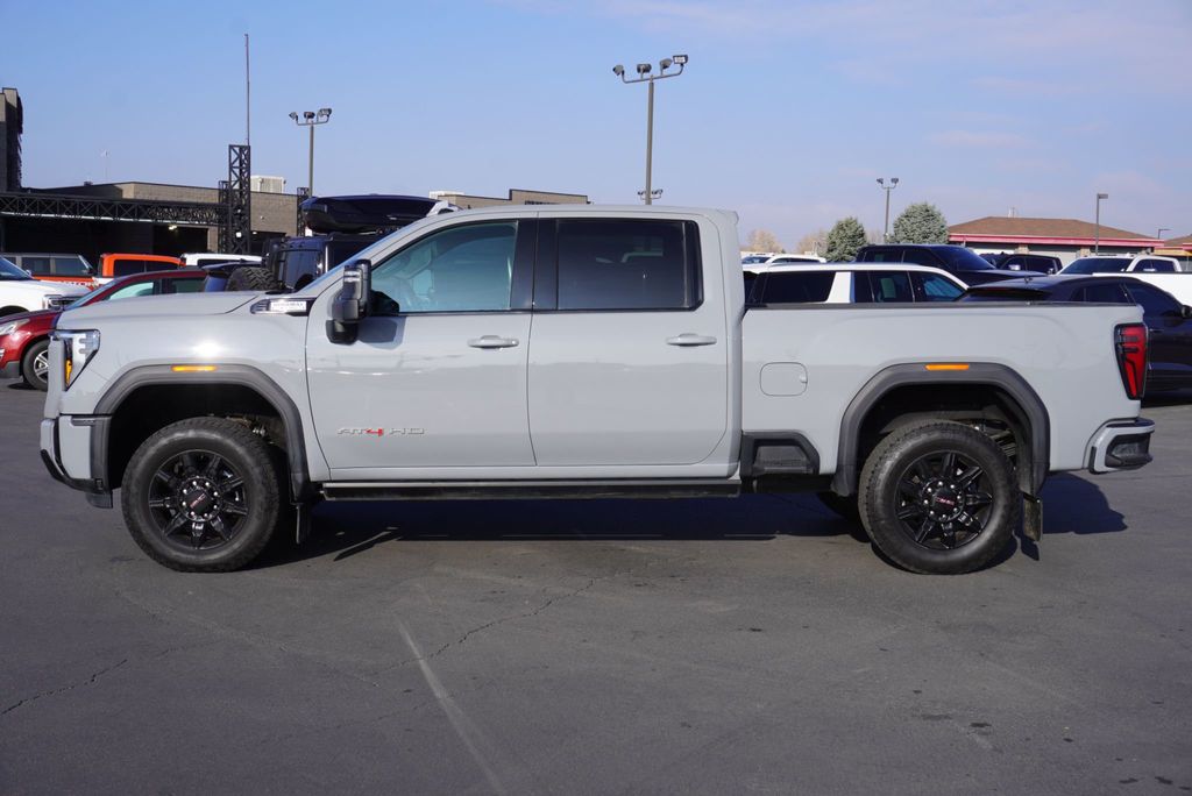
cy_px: 398
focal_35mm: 40
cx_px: 596
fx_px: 1342
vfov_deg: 33.1
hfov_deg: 47.9
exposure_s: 1/160
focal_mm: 27
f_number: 11
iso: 100
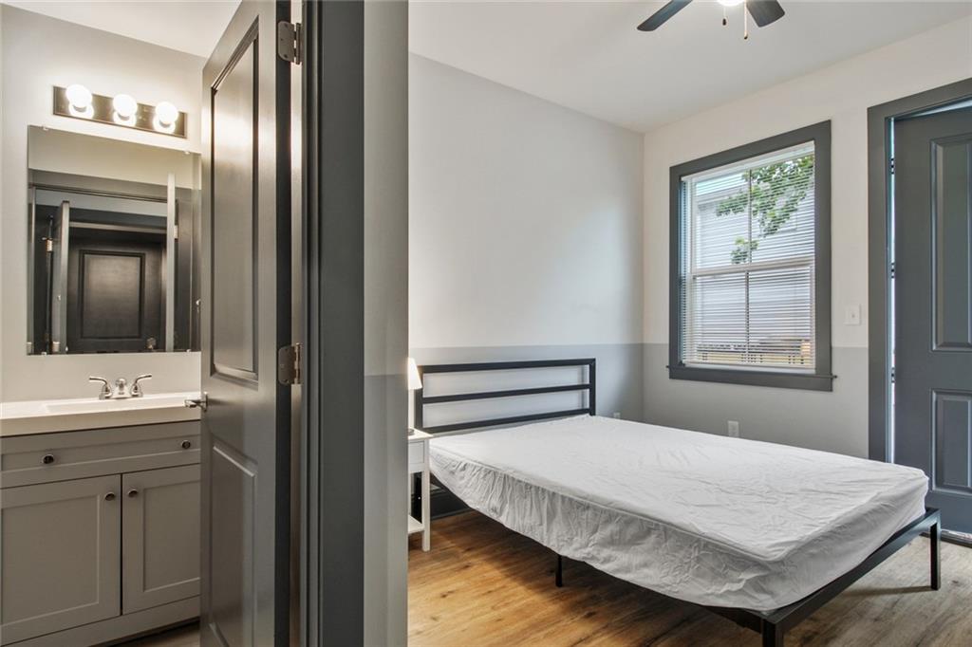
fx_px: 486
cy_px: 324
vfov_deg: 67.3
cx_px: 486
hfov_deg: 90.0
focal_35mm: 18
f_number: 9
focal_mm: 12
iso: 100
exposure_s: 2
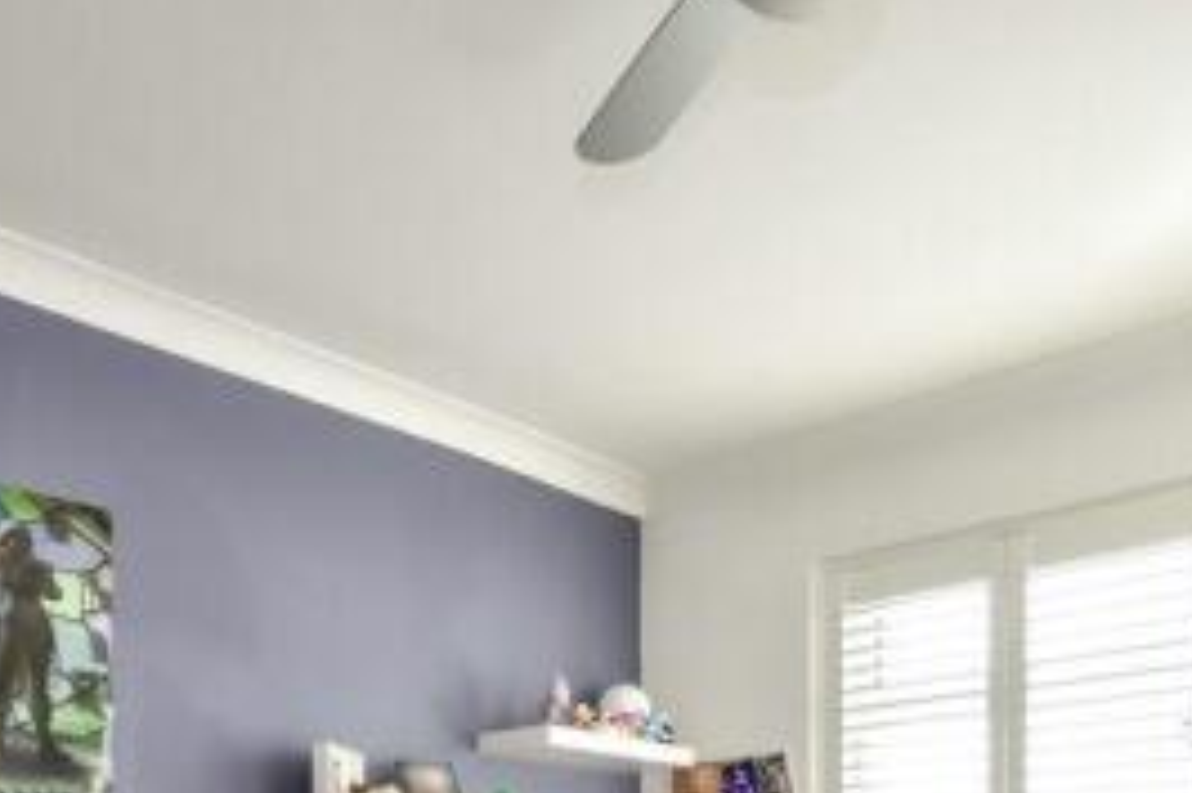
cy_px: 952
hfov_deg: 51.8
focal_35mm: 37
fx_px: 1224
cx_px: 536
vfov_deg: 30.5
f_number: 8
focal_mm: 10
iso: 640
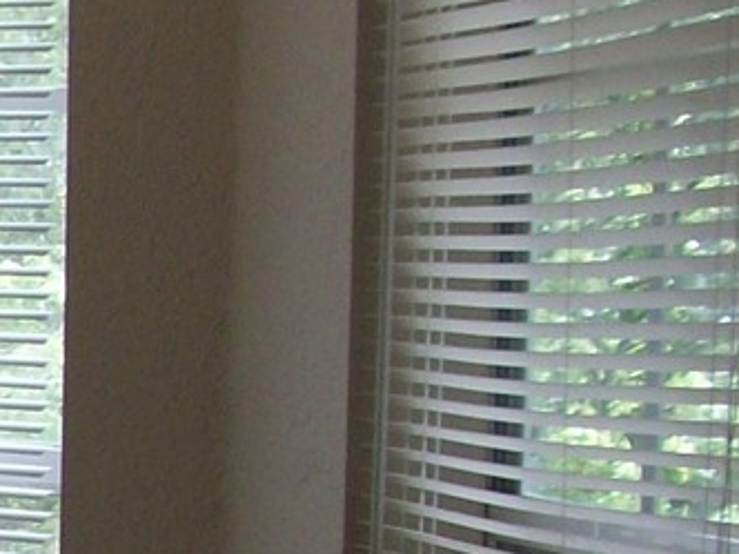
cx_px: -893
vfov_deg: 8.9
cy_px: 701
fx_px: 3501
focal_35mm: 164
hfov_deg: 10.7
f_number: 2.8
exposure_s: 1/95.4
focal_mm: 5.7
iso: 64
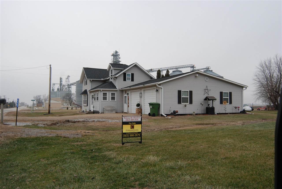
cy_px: 94
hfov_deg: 61.9
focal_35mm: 30
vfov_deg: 43.7
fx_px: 235
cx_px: 141
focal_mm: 20
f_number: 8
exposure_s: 1/250
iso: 800
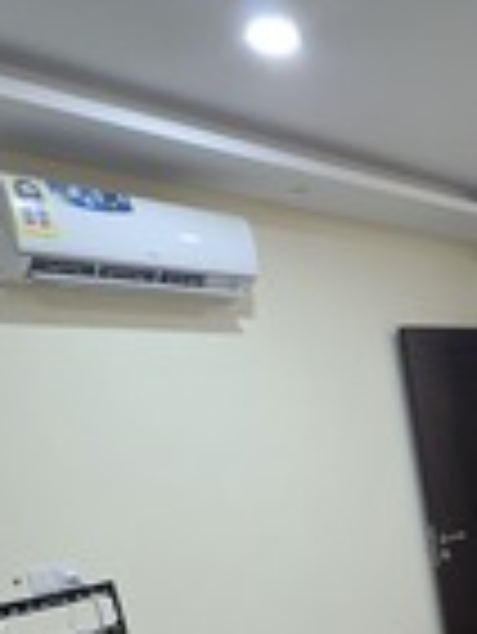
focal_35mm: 42
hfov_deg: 30.1
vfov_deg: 37.3
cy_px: 704
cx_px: 551
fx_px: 771
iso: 200
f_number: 1.9
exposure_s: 1/50
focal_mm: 2.2
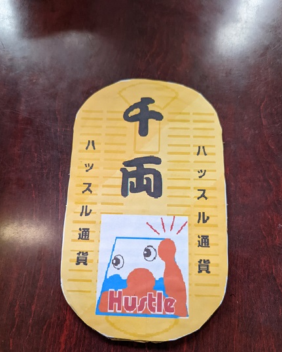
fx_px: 271
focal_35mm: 26
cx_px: 143
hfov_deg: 54.9
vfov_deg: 65.9
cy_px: 194
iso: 1154
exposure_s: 1/712
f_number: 1.85
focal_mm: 6.81
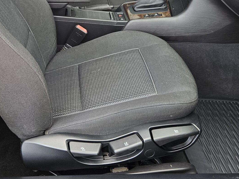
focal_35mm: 56
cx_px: 89
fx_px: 387
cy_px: 4
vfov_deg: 25.0
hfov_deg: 34.2
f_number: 1.8
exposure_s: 1/180
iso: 160
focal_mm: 5.4
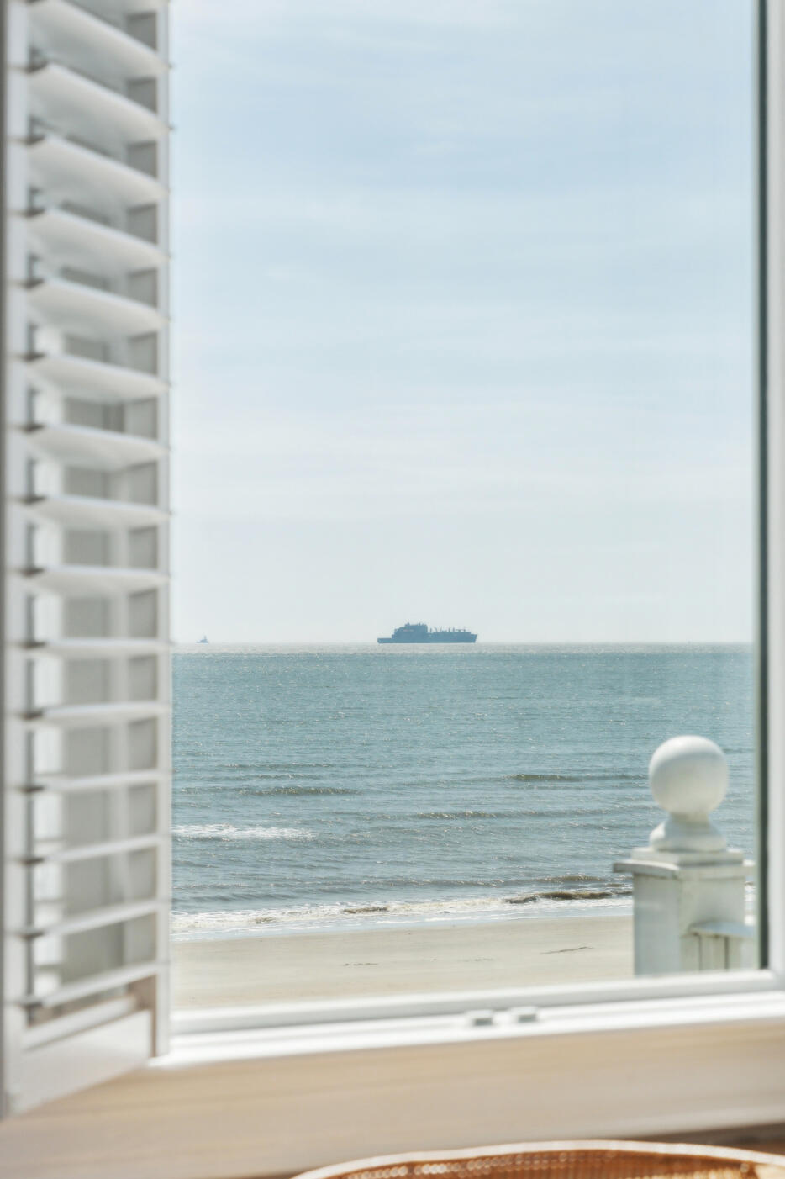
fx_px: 3174
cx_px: 493
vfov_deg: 21.0
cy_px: 599
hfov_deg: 14.1
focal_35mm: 97
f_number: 8
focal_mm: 68
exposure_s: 1/1000
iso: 400
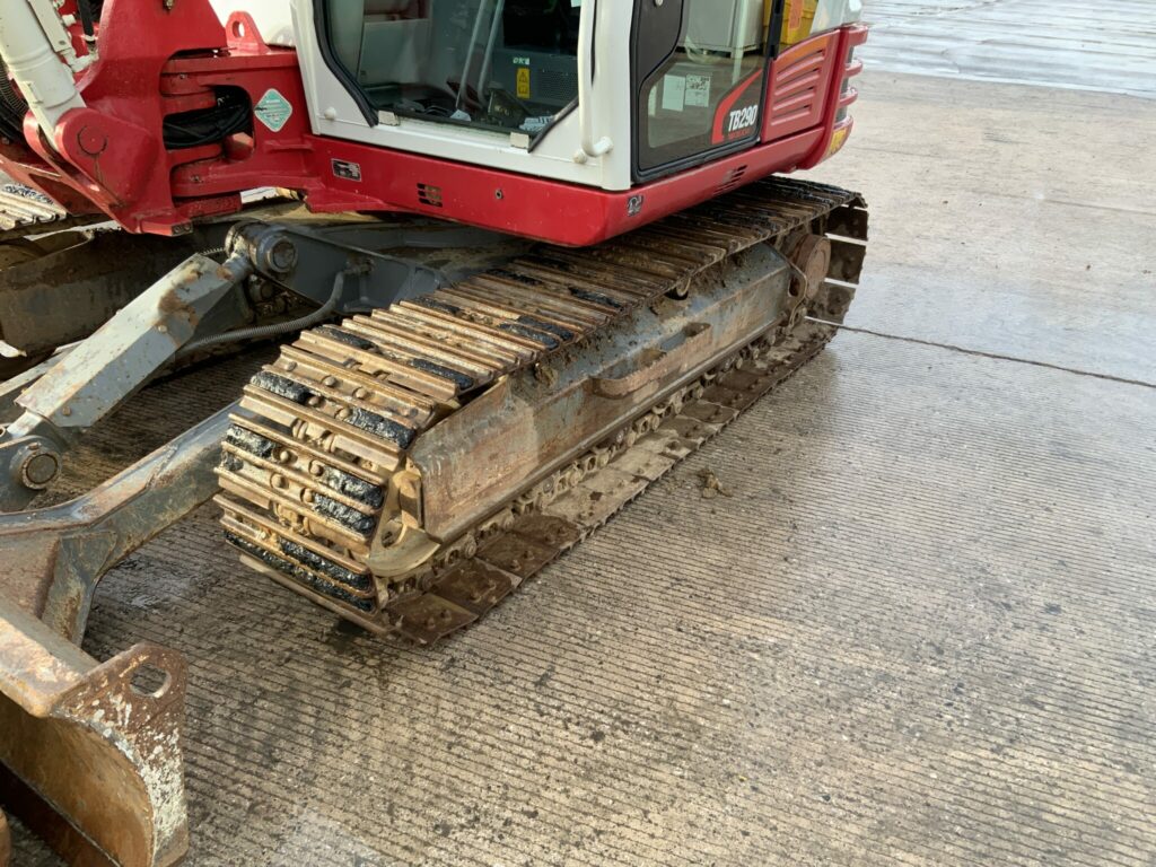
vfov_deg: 48.2
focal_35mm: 29
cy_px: 434
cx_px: 578
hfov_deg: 61.7
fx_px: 968
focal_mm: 3
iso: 16
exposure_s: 1/153
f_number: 1.8
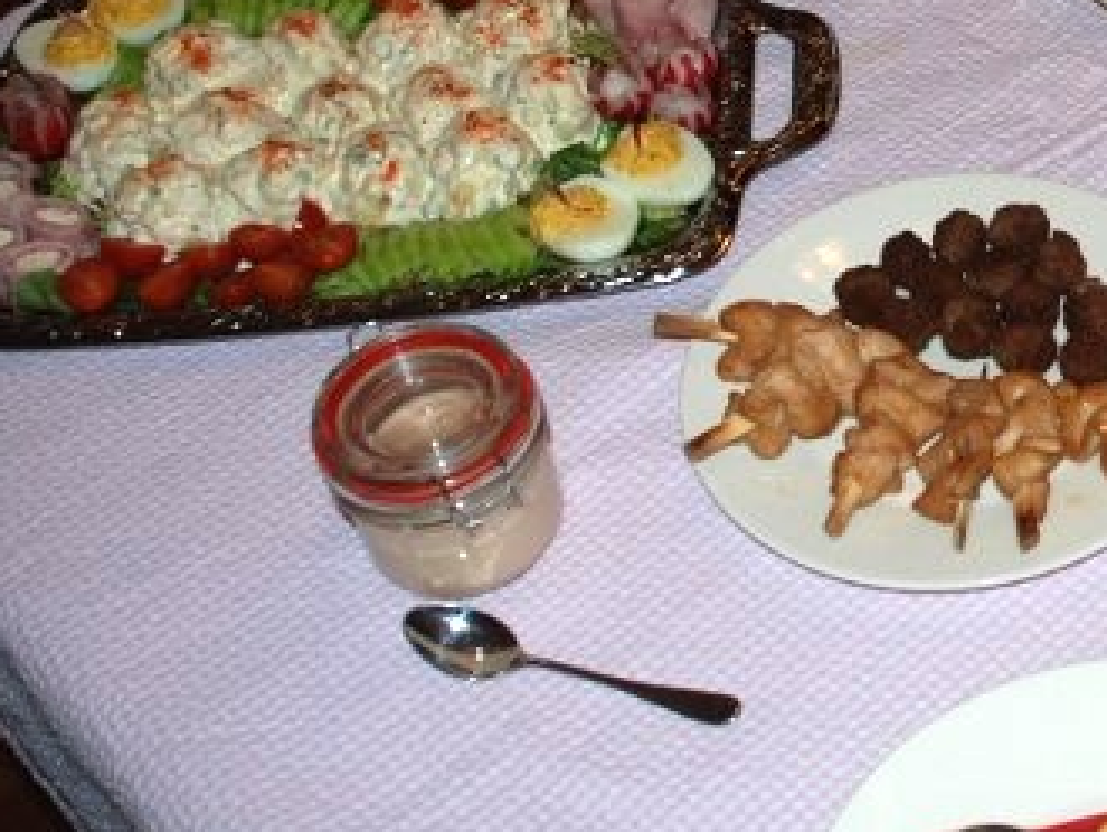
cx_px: 1174
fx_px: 2240
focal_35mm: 70
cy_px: 148
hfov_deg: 25.9
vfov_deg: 20.8
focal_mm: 20
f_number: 3.8
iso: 160
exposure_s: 1/60
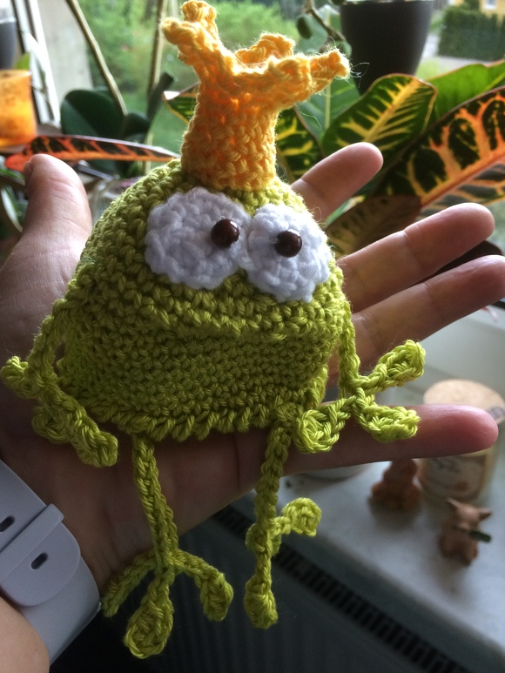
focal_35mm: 30
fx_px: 583
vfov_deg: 59.9
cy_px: 346
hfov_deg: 46.8
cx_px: 256
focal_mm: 4.15
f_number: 2.2
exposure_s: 1/33
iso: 64
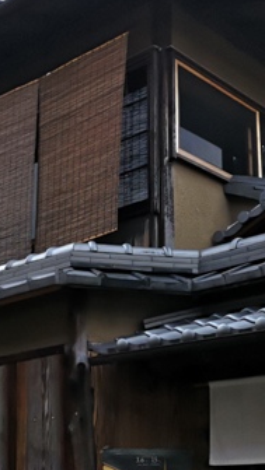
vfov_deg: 30.0
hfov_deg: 17.2
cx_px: 175
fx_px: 874
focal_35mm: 70
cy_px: 294
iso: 50
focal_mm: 3.95
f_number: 1.8
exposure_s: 1/3145
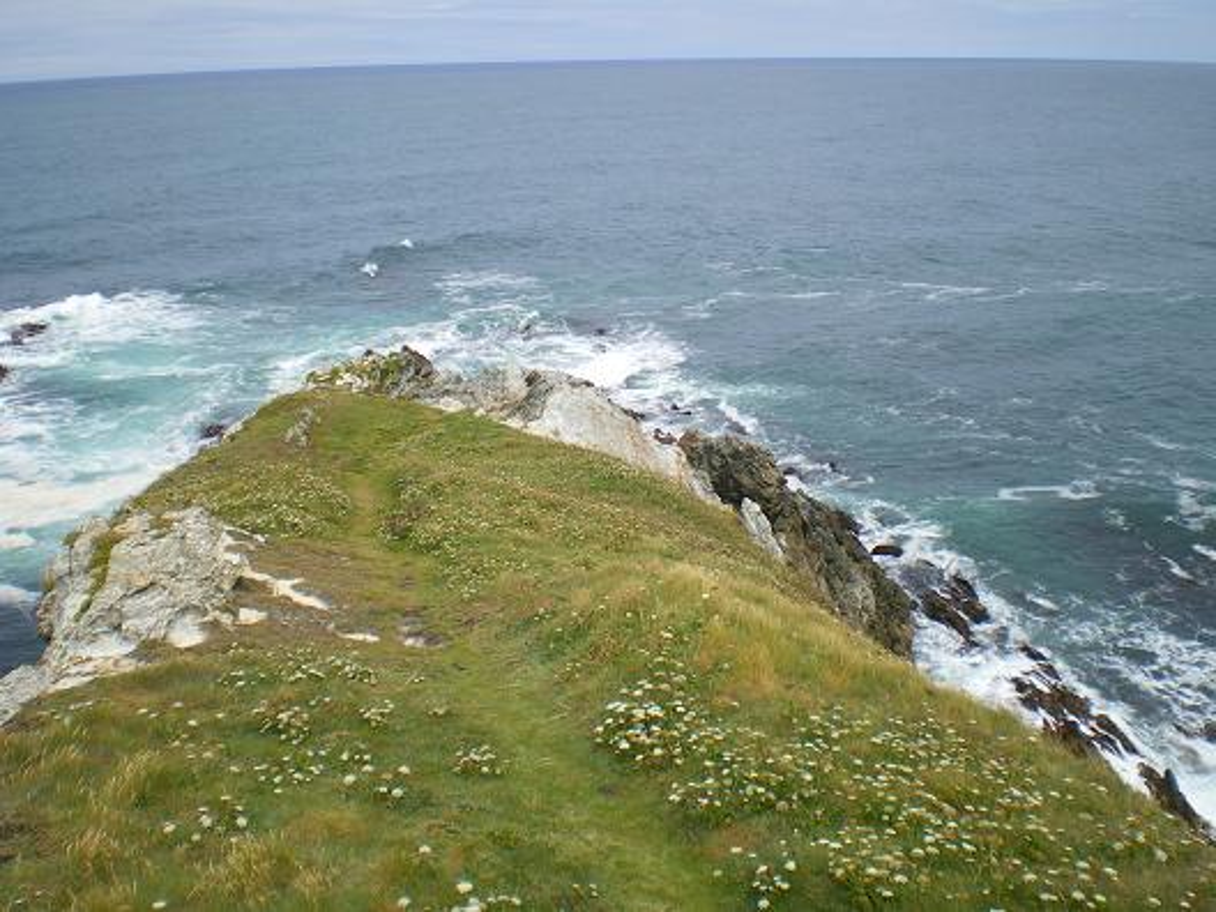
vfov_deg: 37.7
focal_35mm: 38
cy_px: 456
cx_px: 608
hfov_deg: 49.0
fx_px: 1335
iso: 64
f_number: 4.6
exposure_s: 1/400
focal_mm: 6.3
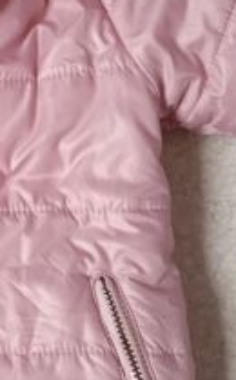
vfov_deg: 22.8
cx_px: -116
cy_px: 182
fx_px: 940
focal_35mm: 91
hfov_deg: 13.5
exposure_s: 1/25
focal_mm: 3.43
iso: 400
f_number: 2.2
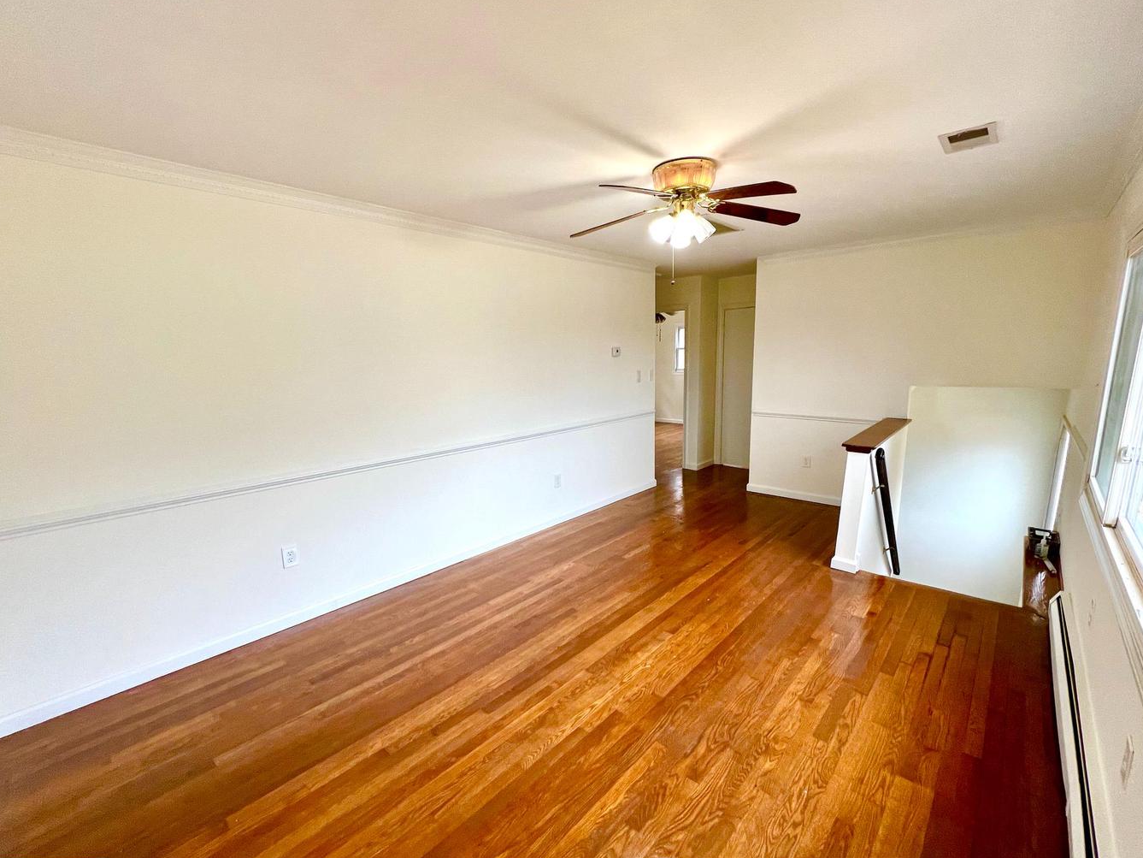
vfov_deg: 85.6
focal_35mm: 14
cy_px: 452
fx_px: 462
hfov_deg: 102.1
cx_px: 574
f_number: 1.8
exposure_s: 1/120
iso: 100
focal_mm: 1.57
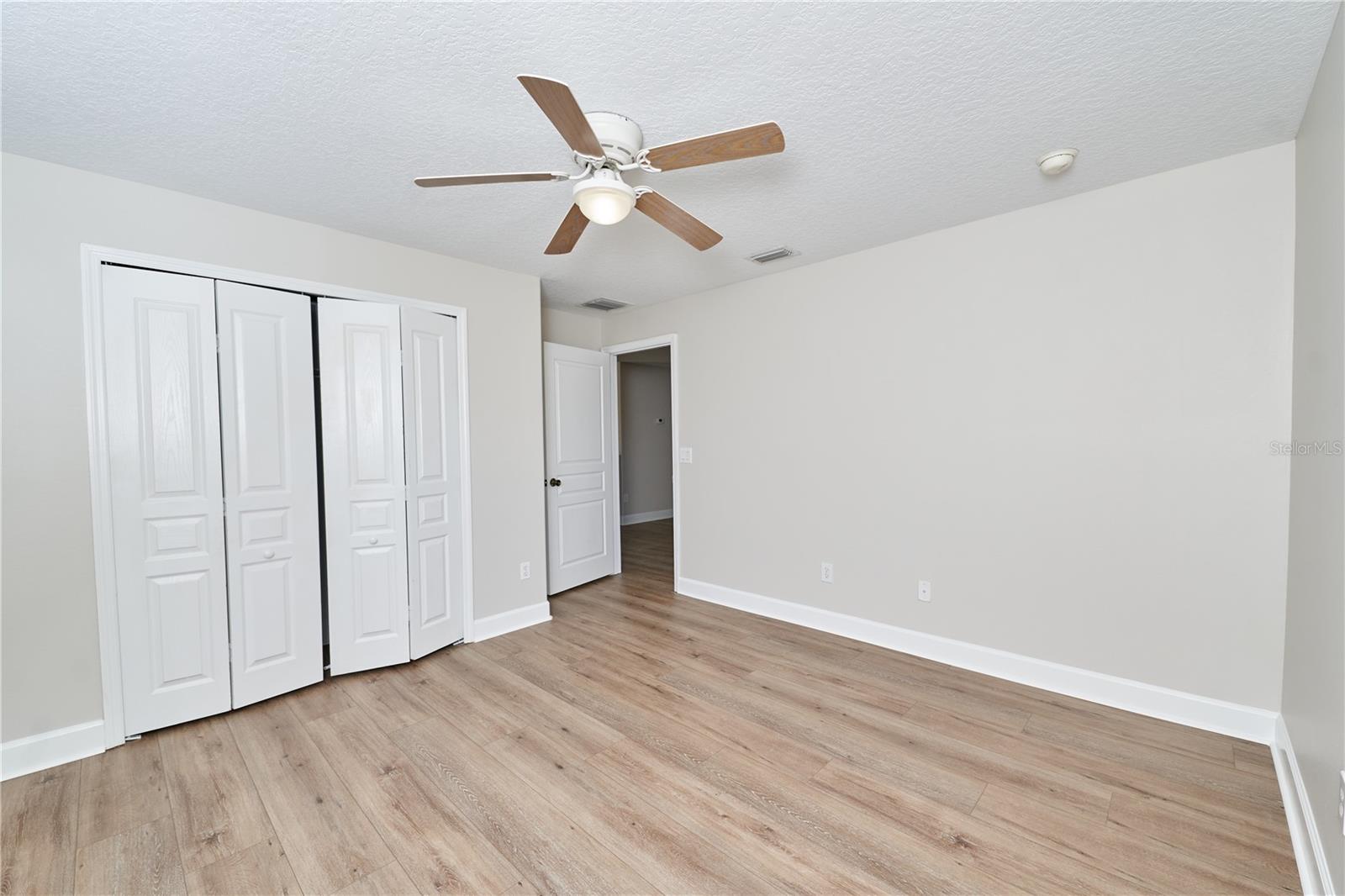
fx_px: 523
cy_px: 448
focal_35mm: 14
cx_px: 672
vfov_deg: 81.2
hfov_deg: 104.3
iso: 400
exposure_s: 1/200
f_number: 5
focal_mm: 14
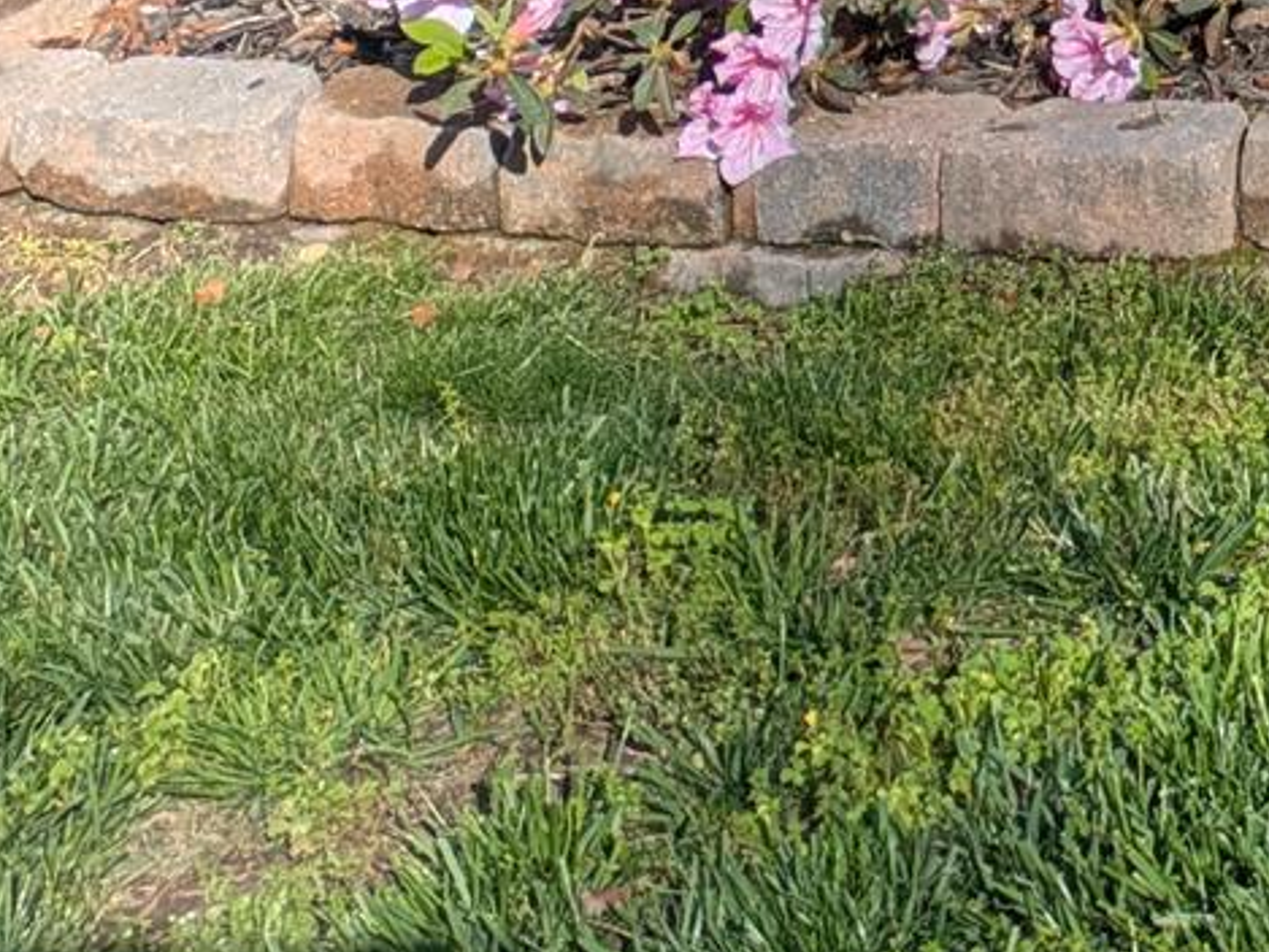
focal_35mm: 109
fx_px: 3997
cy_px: -876
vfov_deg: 12.2
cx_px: 2442
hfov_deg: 15.1
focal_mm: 5.43
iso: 43
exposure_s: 1/1393
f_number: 1.89
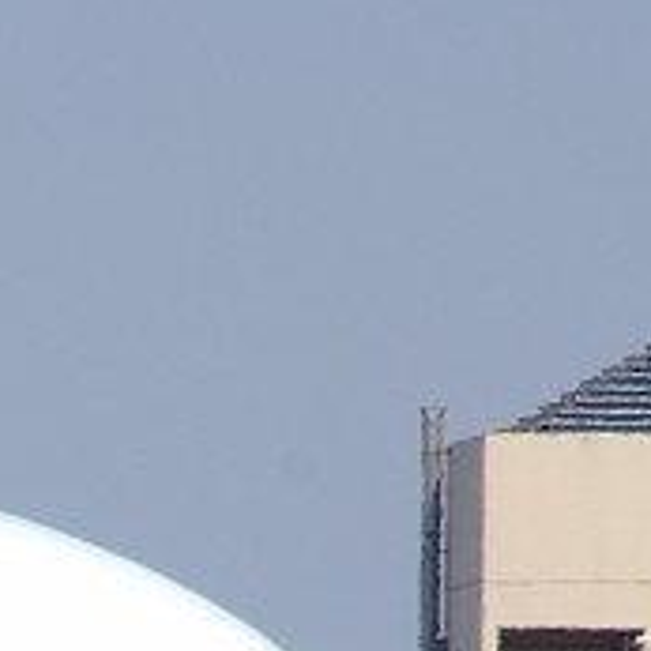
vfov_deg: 0.6
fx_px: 60958
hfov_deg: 0.6
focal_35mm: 2865
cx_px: -455
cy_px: 1191
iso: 200
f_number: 14
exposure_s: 1/250
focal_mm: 380
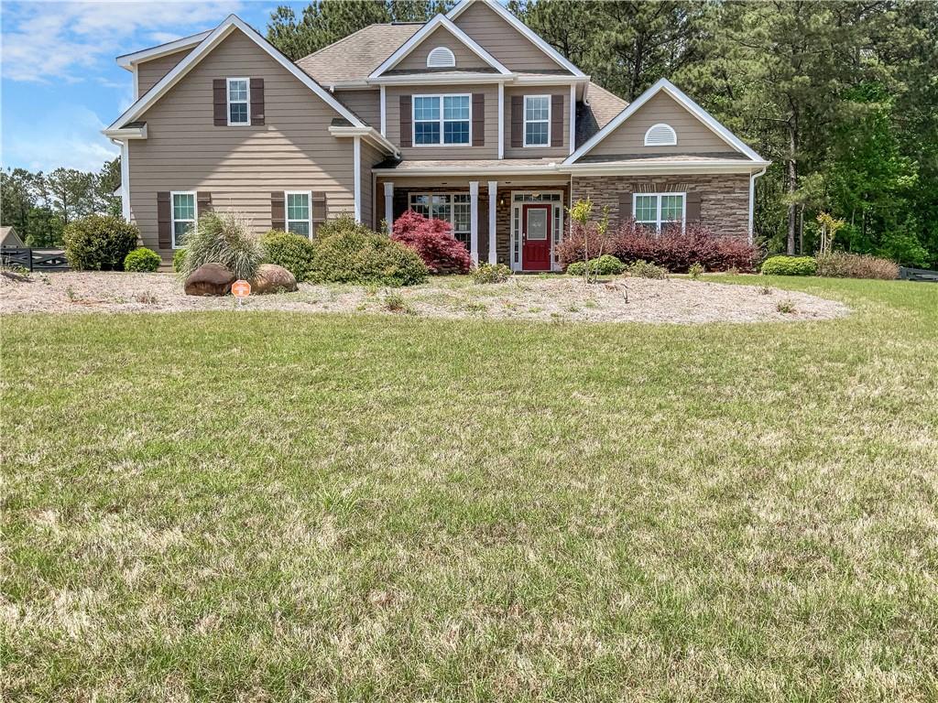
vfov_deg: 48.2
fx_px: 786
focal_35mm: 29
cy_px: 352
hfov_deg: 61.7
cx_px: 469
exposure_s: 1/1250
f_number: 1.8
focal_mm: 3
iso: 16
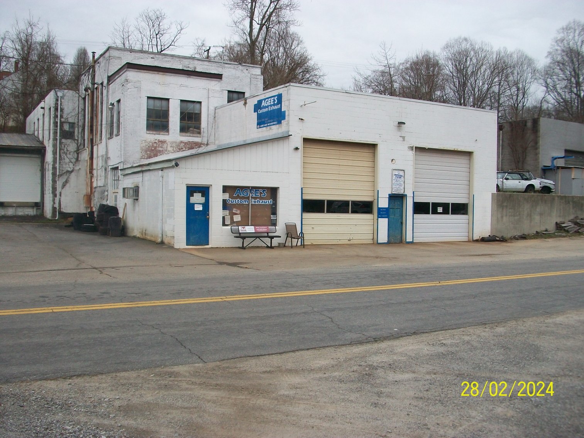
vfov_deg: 41.8
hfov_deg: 54.0
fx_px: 574
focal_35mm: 34
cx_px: 292
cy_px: 219
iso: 80
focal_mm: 5.7
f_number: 2.8
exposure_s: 1/640
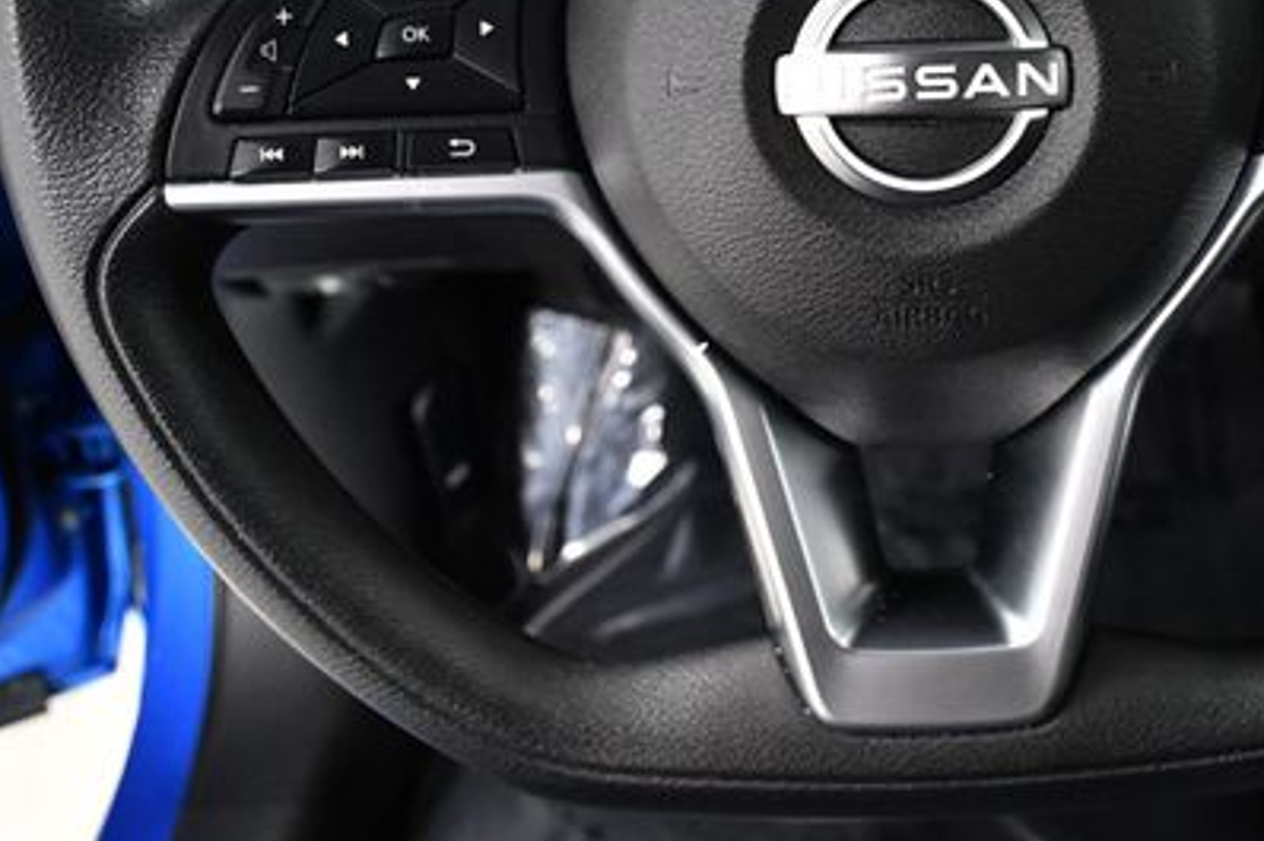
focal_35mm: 53
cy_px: 282
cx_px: 937
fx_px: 1860
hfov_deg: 36.7
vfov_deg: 25.4
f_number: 5.6
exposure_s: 1/80
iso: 2500
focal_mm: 22
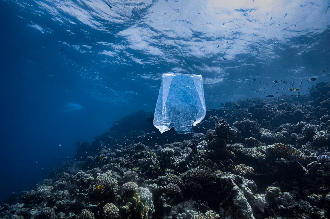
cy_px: 110
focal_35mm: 18
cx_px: 165
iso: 200
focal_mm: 18
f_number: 14
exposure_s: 1/160
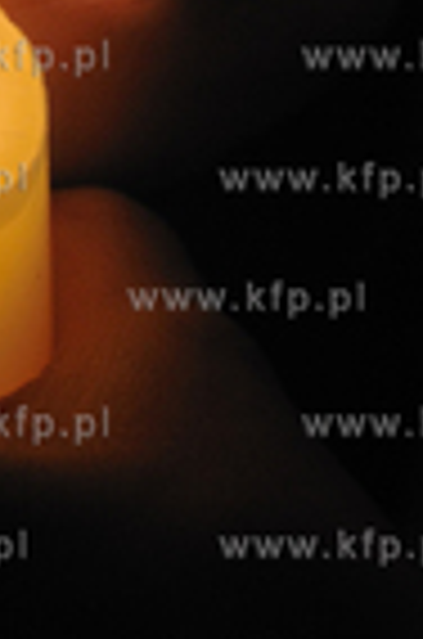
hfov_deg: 1.9
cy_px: 50
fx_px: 12751
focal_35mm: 720
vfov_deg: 2.9
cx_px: -153
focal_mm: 170
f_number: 5.6
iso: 800
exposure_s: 1/40
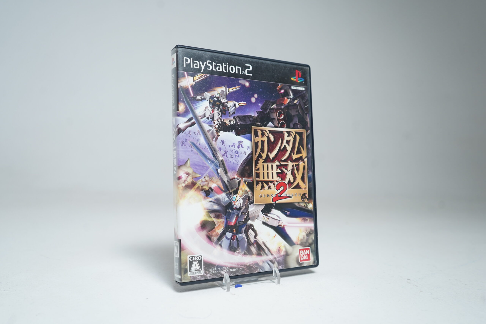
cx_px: 243
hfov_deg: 63.7
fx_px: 391
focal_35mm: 29
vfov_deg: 45.0
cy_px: 162
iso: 640
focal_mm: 29
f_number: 5
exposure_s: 1/30
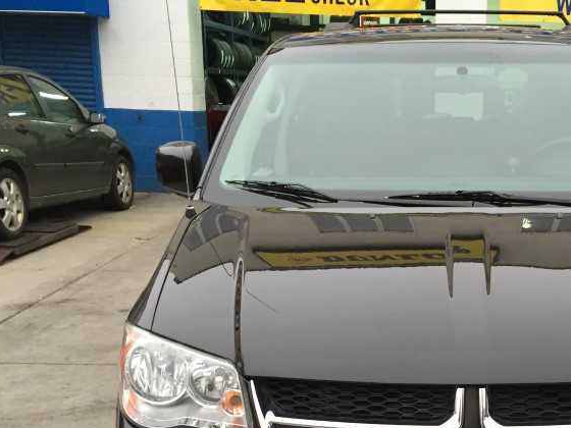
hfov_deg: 35.1
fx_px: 874
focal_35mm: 53
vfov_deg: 26.9
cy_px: 359
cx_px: 455
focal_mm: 4.15
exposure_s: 1/30
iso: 50
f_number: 2.2
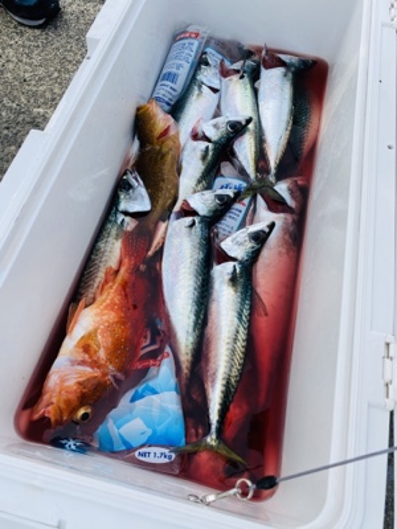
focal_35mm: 26
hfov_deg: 53.1
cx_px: 198
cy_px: 264
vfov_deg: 67.3
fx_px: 398
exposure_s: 1/1170
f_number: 1.8
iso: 32
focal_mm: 4.25
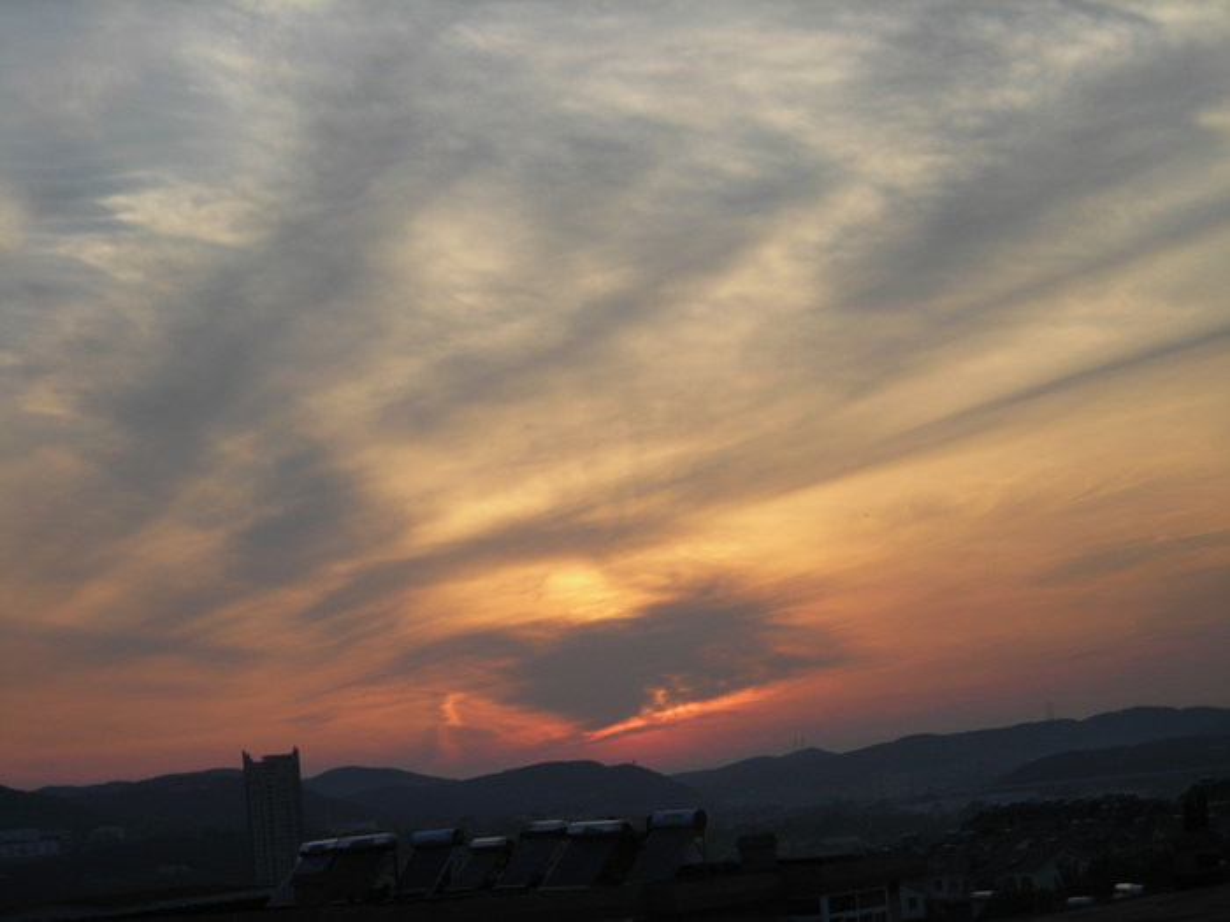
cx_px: 615
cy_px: 461
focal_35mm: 90
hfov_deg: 21.8
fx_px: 3198
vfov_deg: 16.4
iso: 50
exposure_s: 1/146
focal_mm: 14.8
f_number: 4.6
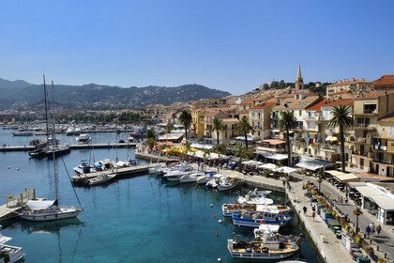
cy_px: 132
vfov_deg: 53.1
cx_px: 197
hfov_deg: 73.7
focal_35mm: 24
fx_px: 263
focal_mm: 24
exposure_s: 1/200
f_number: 20
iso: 200
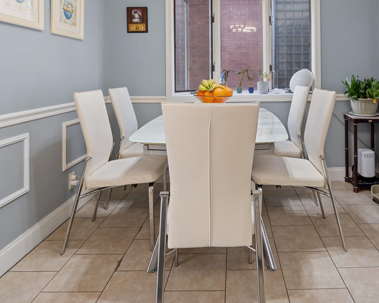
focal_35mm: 25
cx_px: 234
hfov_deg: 67.2
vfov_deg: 54.4
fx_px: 280
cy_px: 80
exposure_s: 1/6
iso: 200
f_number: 8
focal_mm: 14
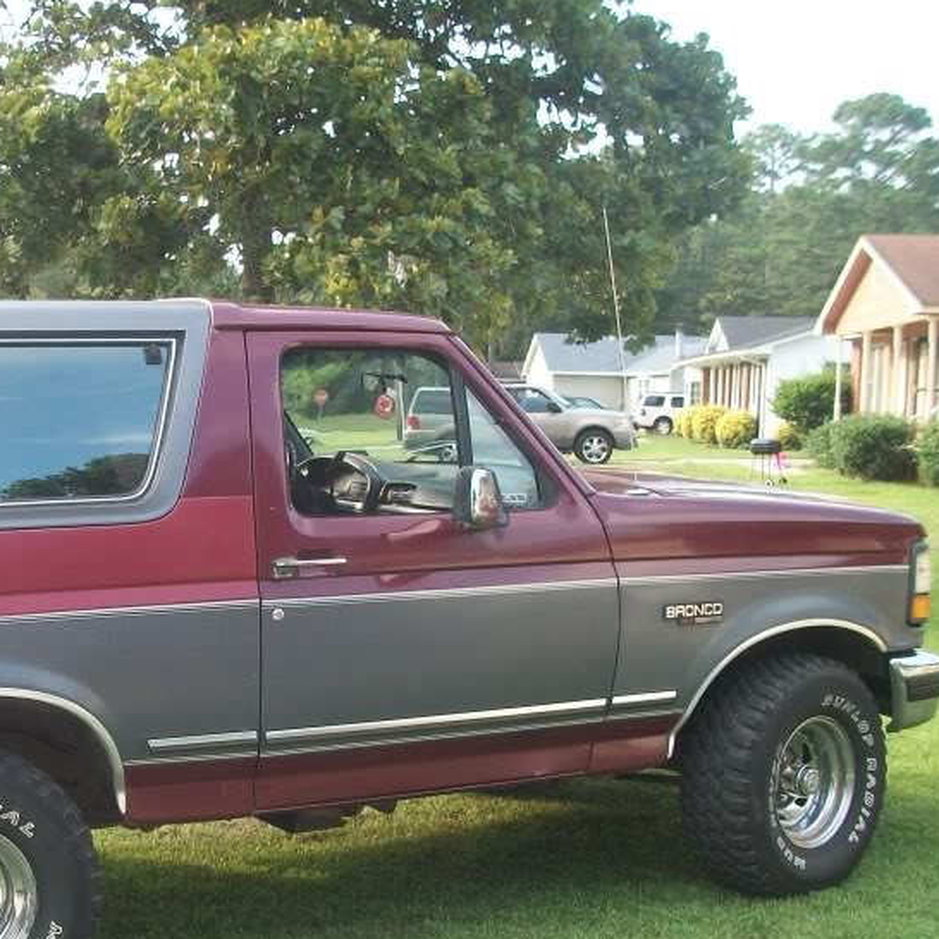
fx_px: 1627
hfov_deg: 31.2
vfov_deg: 32.0
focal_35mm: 53
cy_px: 590
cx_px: 160
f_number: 2.9
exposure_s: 1/125
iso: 80
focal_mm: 5.7
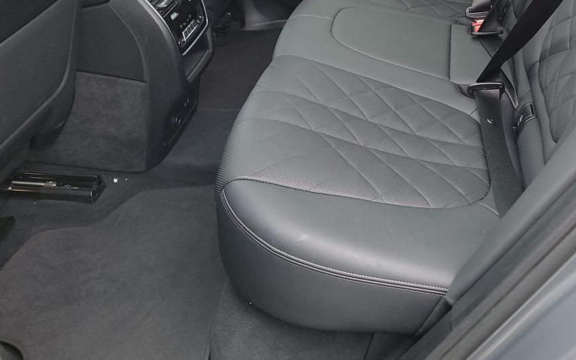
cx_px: 397
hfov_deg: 41.1
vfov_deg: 25.4
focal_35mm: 48
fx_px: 753
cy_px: -6
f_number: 1.8
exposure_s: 1/59
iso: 161
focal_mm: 6.7
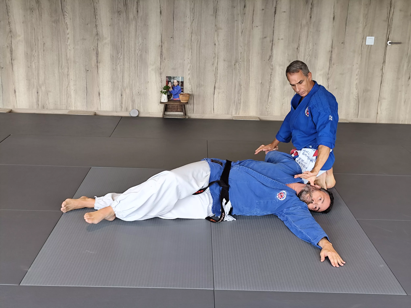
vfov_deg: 31.5
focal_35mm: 46
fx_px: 546
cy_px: 154
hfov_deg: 41.2
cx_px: 206
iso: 160
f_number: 1.65
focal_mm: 6.14
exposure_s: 1/50
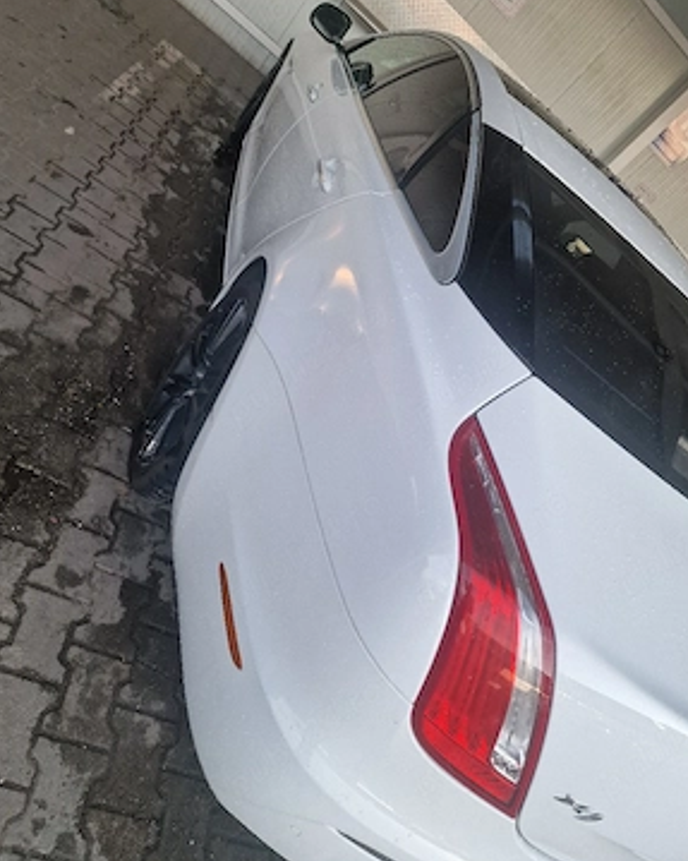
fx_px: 637
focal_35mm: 25
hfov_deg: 56.8
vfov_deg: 68.0
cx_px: 352
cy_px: 393
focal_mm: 6.4
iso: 160
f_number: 1.8
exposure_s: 1/182
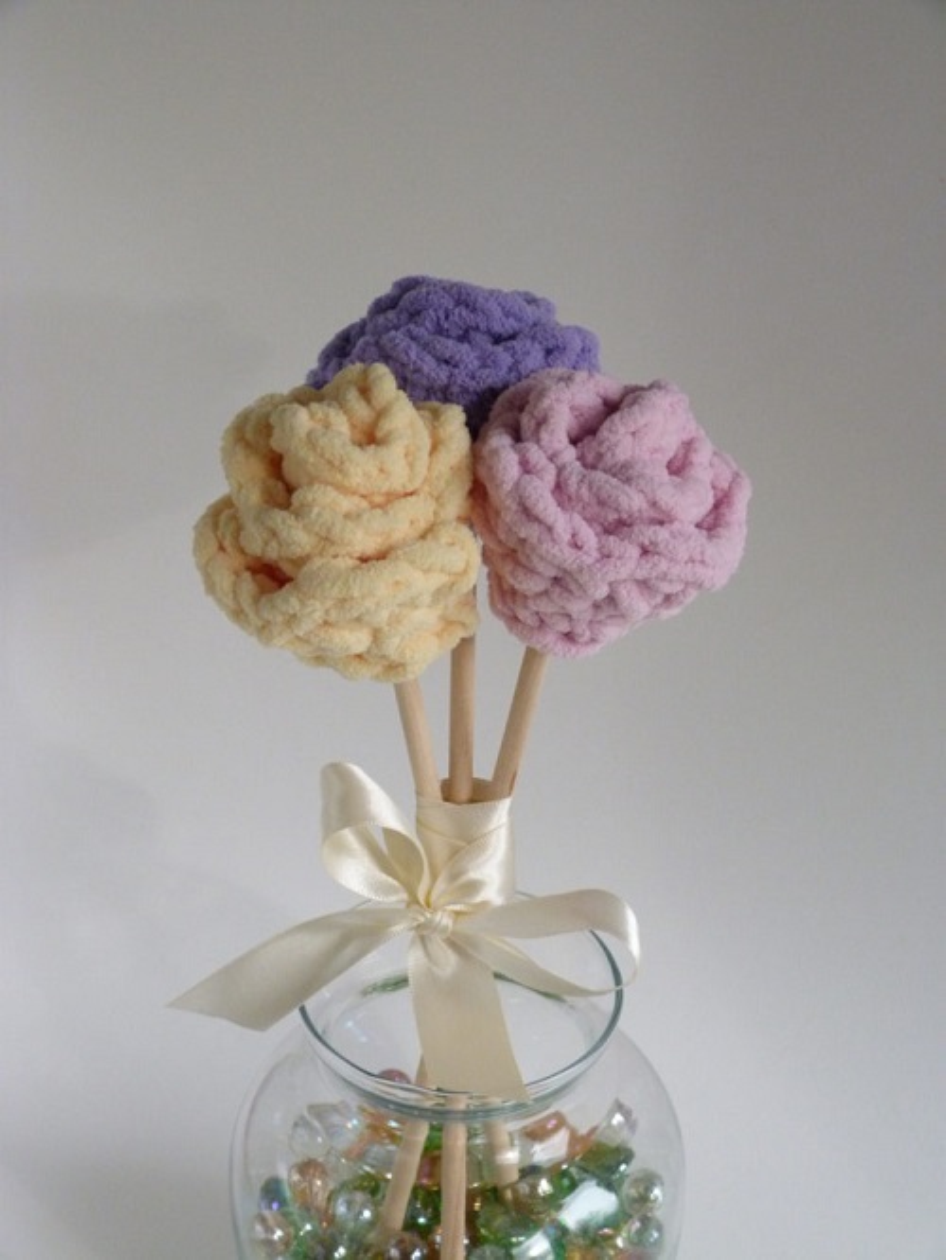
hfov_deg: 20.5
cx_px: 473
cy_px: 630
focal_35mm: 72
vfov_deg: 27.0
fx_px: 2622
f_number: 3.6
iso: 400
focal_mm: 12.9
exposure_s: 1/200
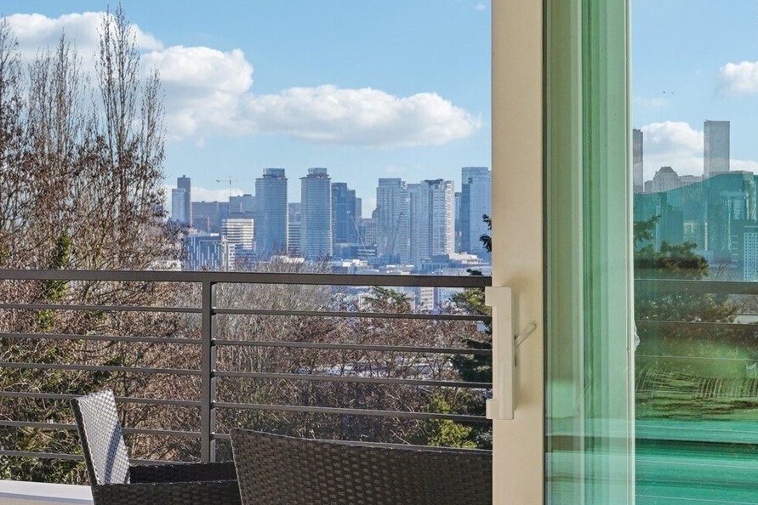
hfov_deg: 25.3
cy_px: 244
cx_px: 483
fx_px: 1684
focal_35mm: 80
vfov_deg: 17.1
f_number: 8
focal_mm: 28
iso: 100
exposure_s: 1/250
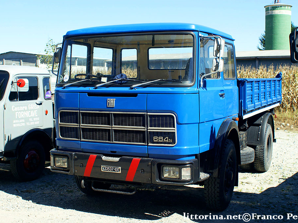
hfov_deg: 38.9
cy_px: 111
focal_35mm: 49
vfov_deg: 29.7
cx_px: 152
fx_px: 422
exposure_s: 1/250
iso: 200
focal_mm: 30
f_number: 7.1
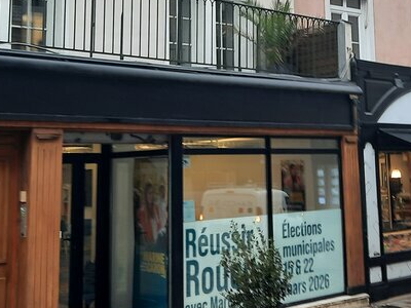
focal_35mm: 60
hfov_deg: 32.0
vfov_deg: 24.0
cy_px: 62
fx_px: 712
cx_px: 267
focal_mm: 4.6
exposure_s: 1/50
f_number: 2
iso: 32
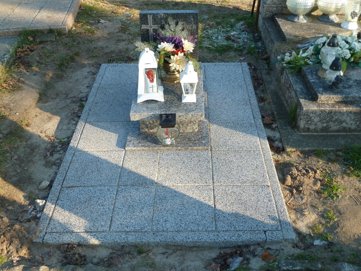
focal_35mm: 37
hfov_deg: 50.1
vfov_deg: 38.7
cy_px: 136
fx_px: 386
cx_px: 180
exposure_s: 1/100
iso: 80
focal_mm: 6.1
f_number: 4
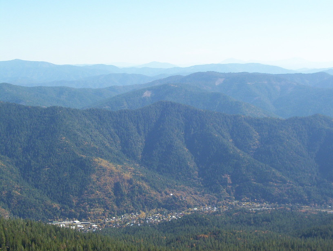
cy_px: 126
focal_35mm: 66
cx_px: 166
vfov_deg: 22.3
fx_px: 636
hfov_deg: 29.3
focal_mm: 8.74
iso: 100
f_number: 6.16
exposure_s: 1/290
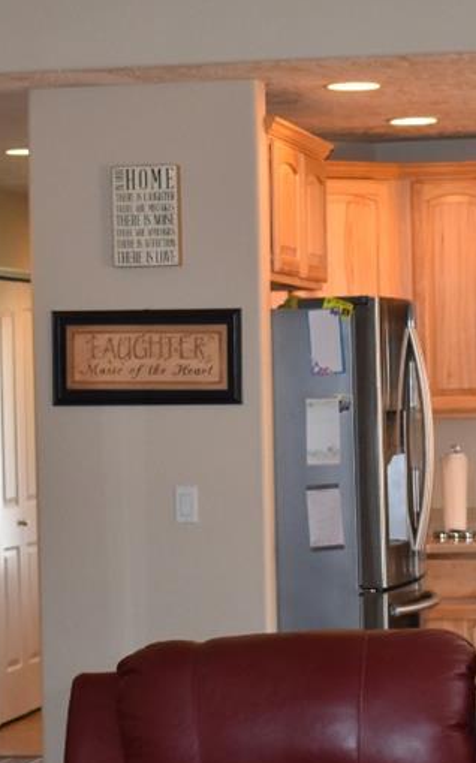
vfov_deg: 16.0
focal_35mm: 130
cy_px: 503
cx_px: 343
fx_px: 2713
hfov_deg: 10.0
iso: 900
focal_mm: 29
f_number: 4.2
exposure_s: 1/125
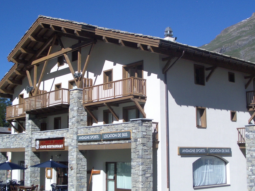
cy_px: 93
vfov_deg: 26.1
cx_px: 120
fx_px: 413
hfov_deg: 34.3
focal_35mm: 56
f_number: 4.3
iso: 50
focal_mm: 5.8
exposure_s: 1/640
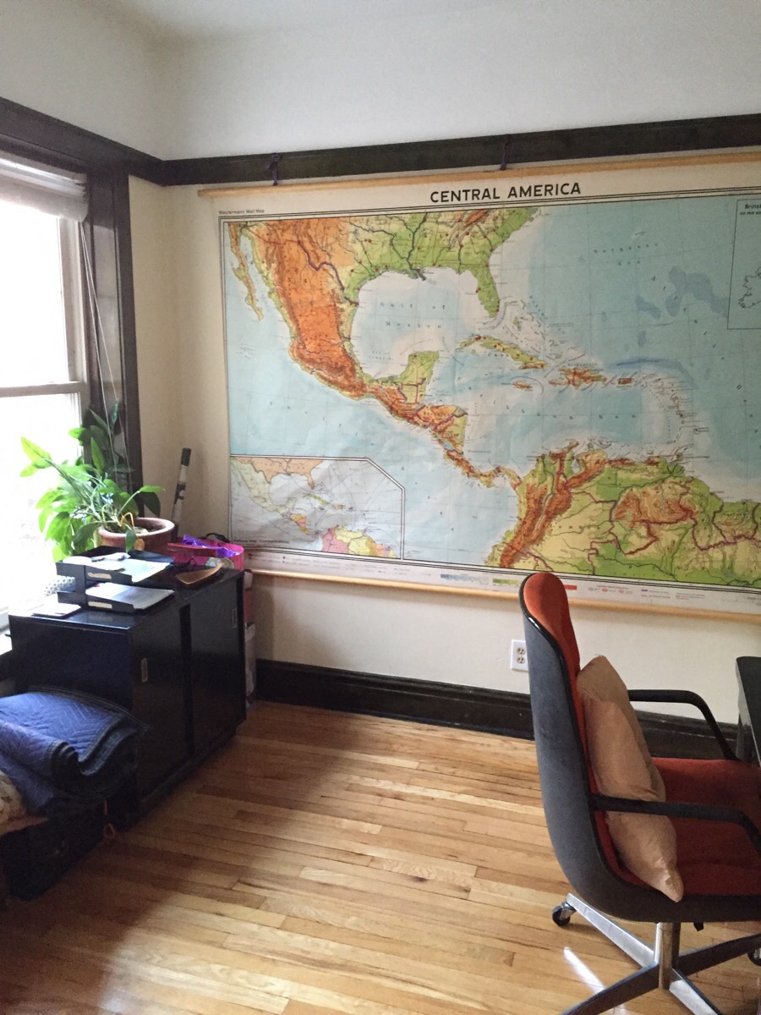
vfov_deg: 61.7
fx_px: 850
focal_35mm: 29
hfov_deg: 48.2
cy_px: 508
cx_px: 380
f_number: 2.2
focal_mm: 4.15
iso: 250
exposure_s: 1/30
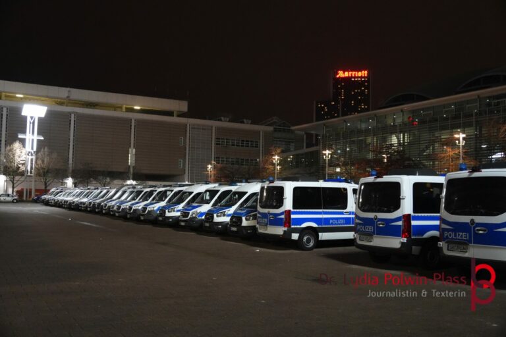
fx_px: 527
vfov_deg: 35.5
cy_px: 168
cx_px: 253
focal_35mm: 38
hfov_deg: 51.3
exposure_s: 1/30
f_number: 4
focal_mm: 25
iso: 6400
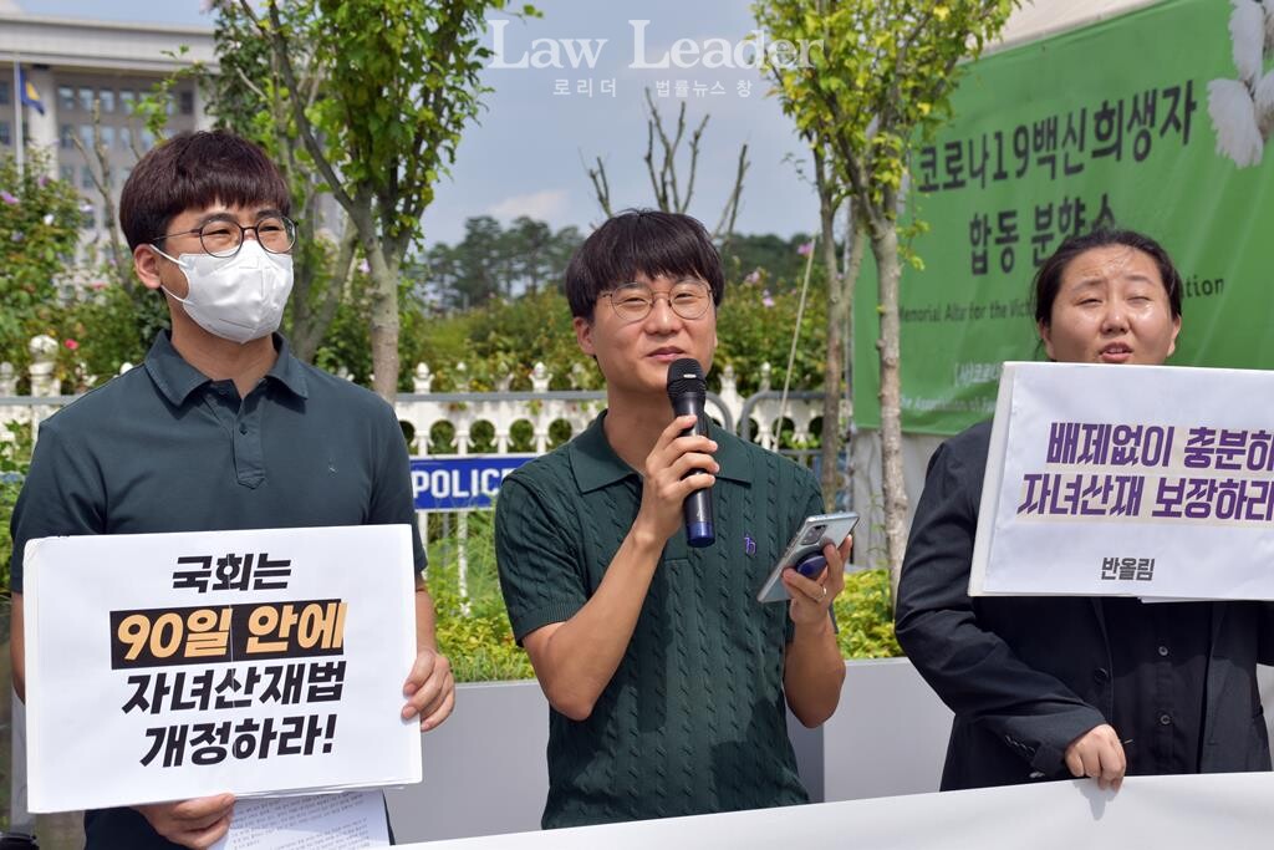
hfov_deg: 29.2
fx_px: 2442
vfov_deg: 19.7
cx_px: 637
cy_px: 425
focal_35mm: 69
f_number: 6.3
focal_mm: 46
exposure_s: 1/400
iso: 100
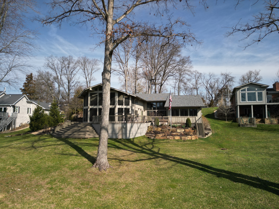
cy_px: 104
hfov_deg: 71.6
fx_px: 193
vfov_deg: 56.8
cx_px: 140
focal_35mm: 24
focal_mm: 6.72
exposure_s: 1/125
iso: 110
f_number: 1.7
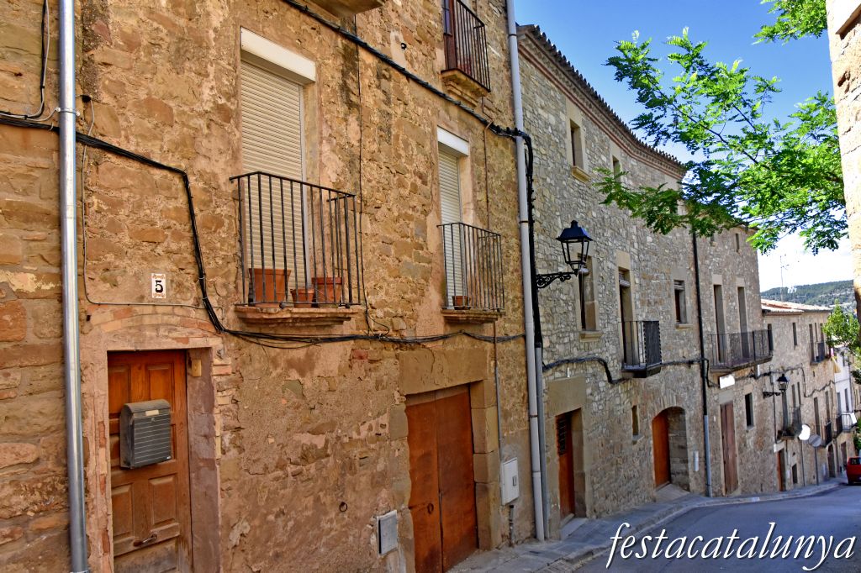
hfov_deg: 59.5
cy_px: 286
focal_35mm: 32
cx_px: 430
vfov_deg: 41.7
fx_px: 753
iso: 1000
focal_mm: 21
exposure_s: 1/500
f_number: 11
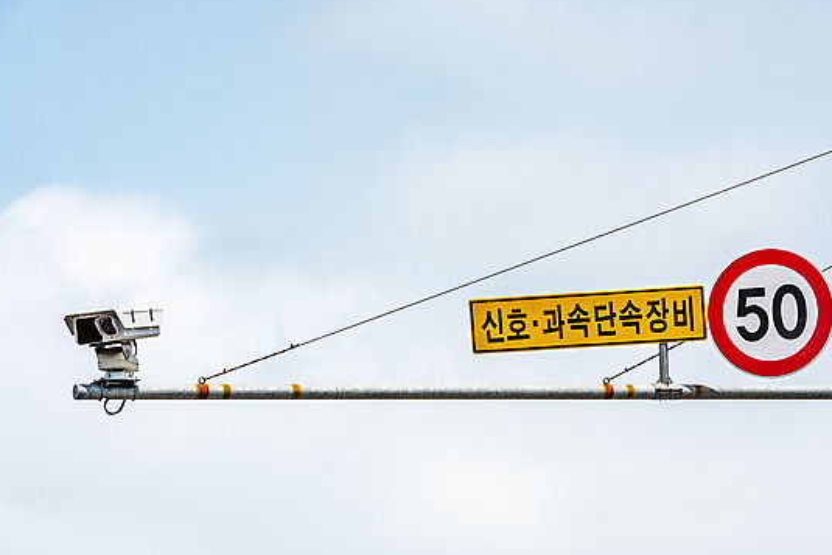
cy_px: 288
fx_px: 5178
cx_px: 427
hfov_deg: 9.2
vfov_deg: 6.1
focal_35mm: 224
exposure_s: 1/250
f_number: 11
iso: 200
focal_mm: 200
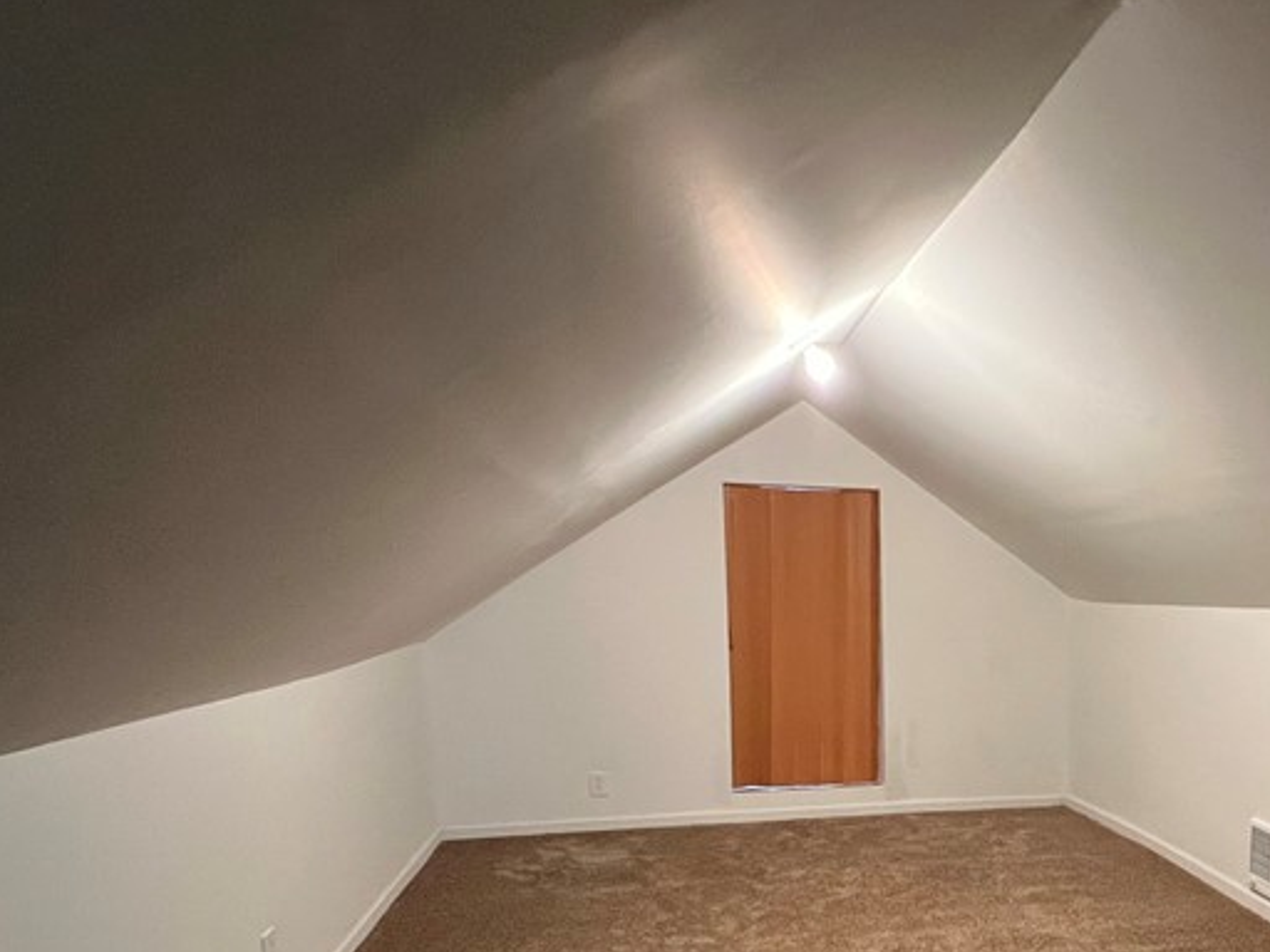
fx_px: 954
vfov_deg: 50.3
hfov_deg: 62.6
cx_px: 982
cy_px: 741
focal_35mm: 26
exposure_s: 1/60
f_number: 1.8
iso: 640
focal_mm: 1.57
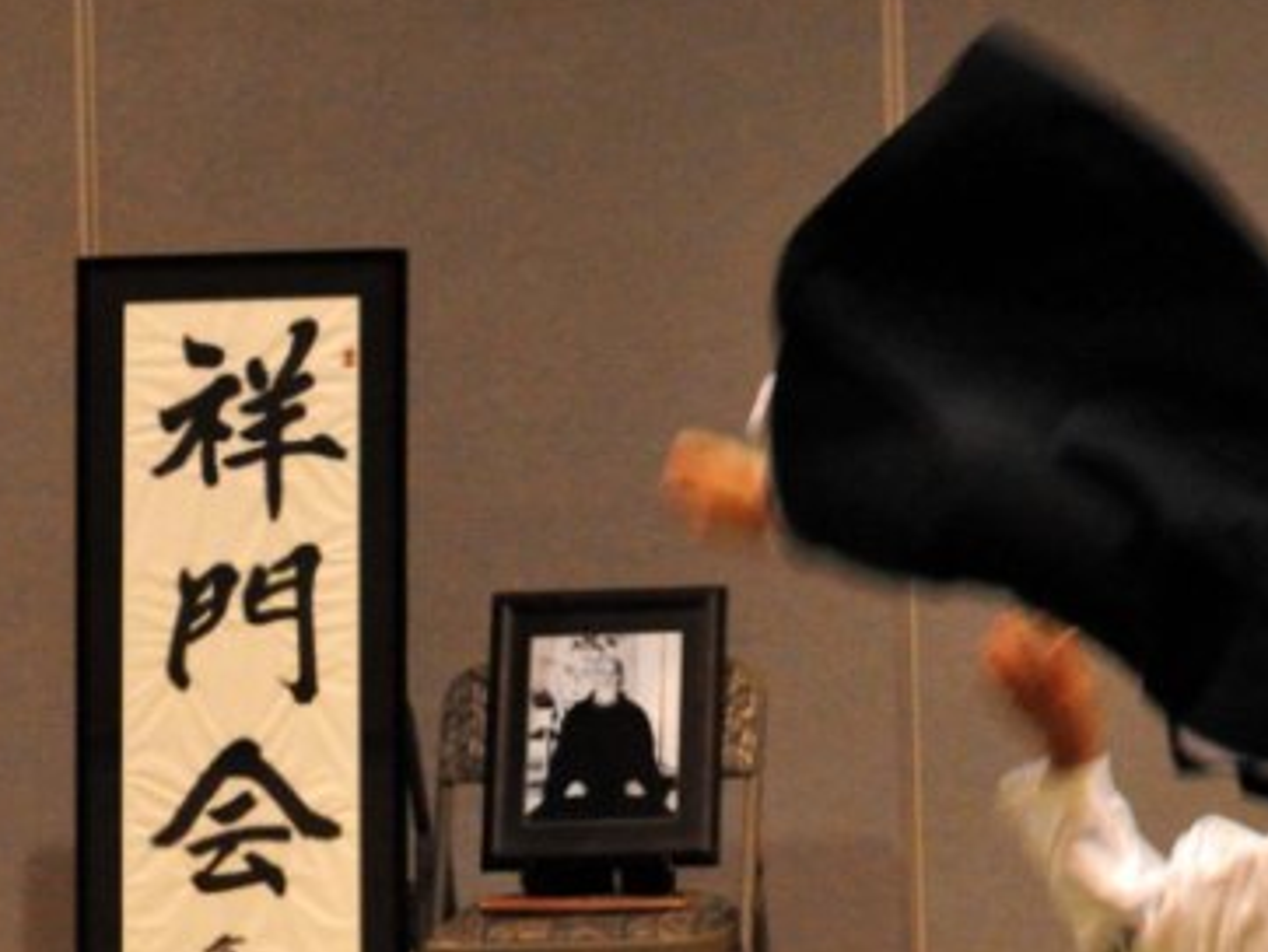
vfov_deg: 7.8
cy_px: 667
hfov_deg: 10.3
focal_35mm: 190
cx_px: 1471
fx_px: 6964
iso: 6400
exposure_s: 1/160
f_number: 6.3
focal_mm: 70
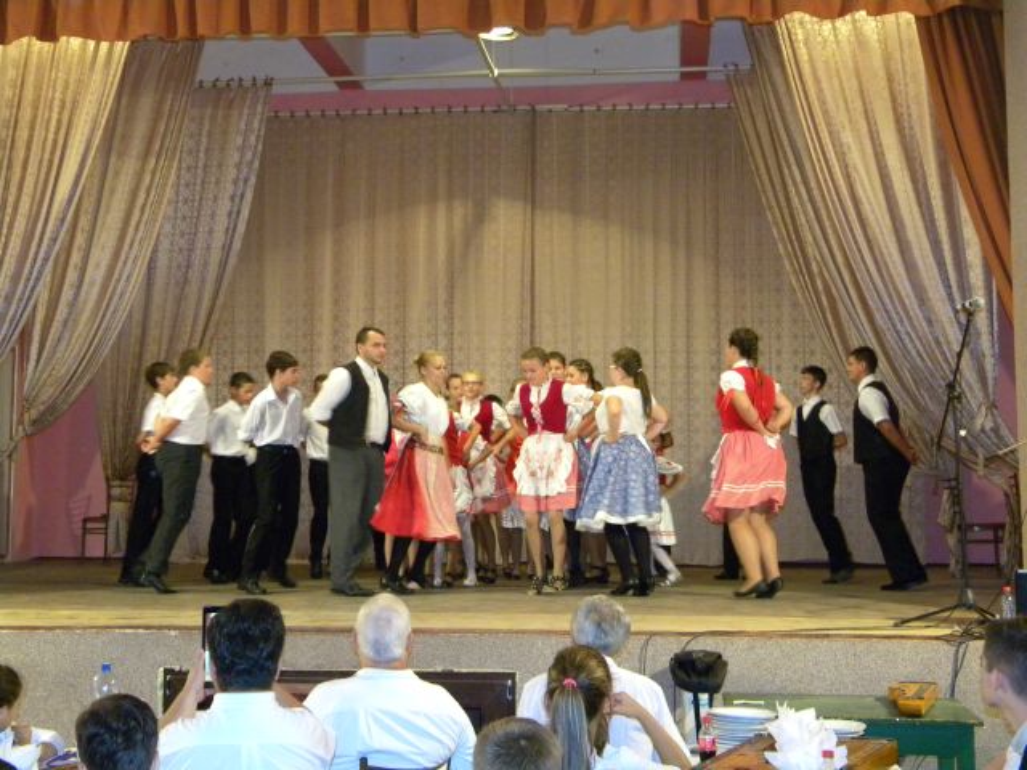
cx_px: 514
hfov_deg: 40.4
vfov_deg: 30.9
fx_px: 1394
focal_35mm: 47
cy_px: 385
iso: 631
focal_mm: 8.6
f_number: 3.9
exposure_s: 1/30
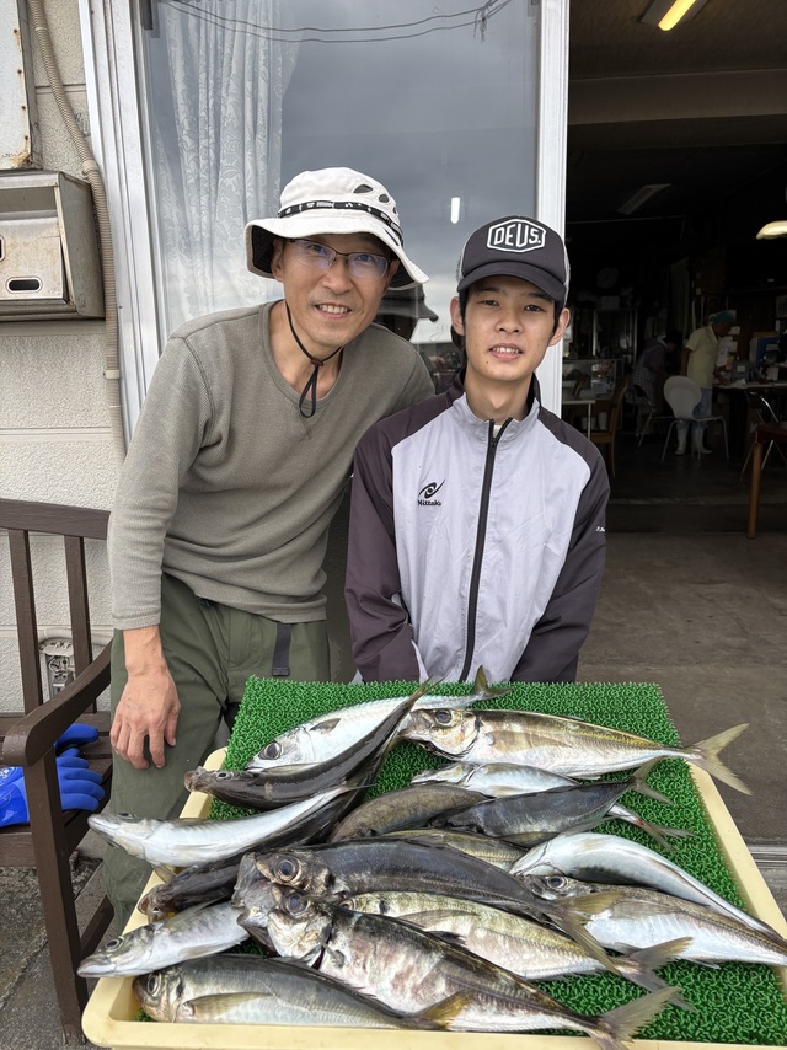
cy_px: 525
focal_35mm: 26
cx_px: 394
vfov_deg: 67.3
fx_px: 789
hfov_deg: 53.0
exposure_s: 1/377
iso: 50
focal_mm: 5.96
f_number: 1.6
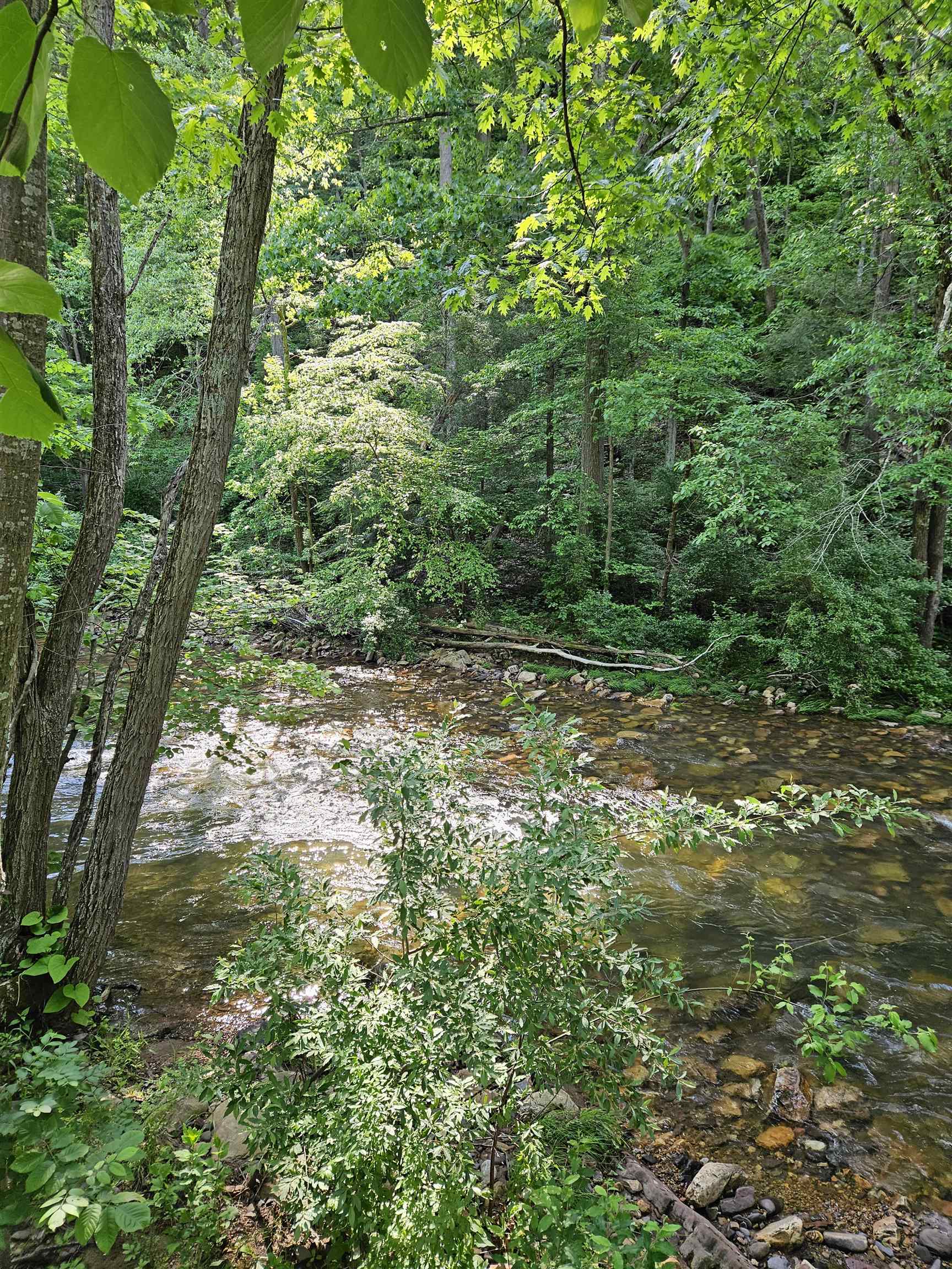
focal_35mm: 23
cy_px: 634
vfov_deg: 73.9
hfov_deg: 58.9
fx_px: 843
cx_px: 476
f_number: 1.8
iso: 40
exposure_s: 1/120
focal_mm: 5.4
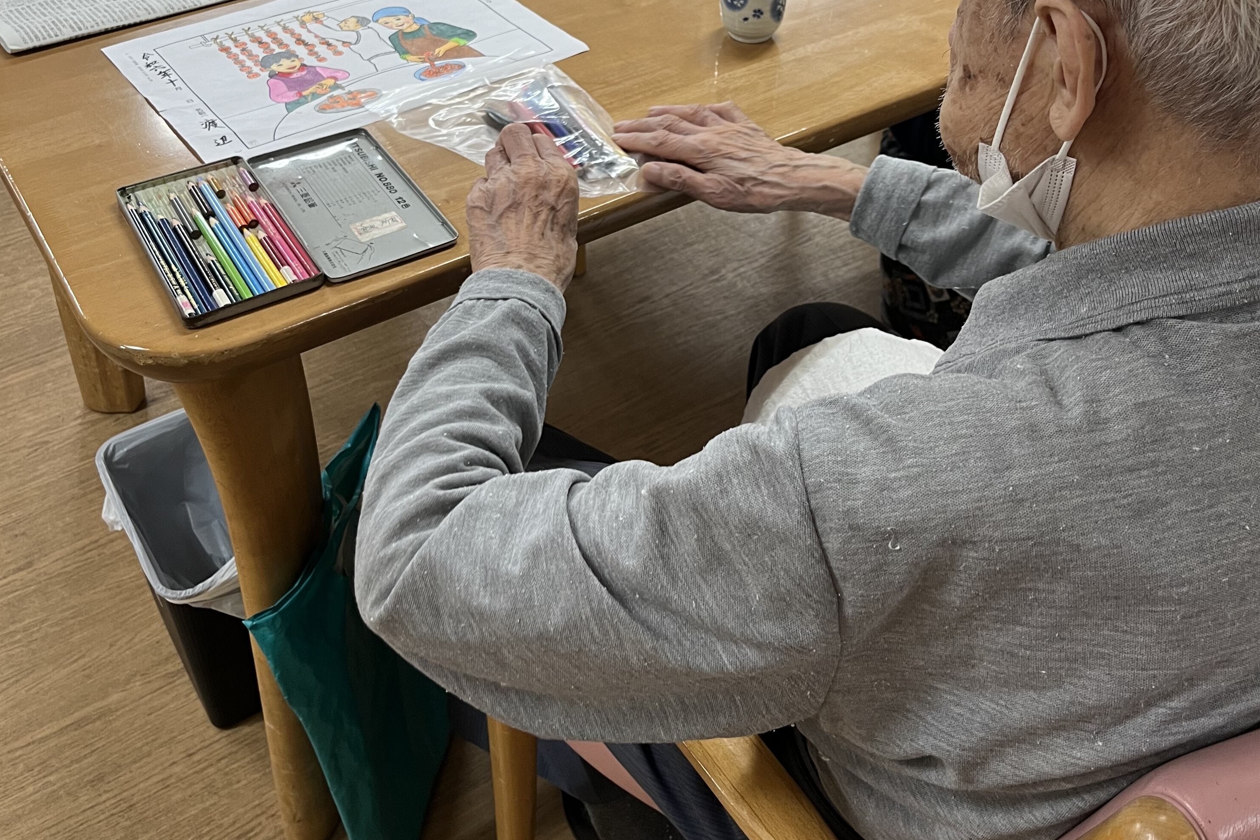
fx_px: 1295
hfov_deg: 51.9
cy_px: 193
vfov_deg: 35.0
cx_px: 617
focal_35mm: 37
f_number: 1.6
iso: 80
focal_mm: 5.1
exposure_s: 1/60
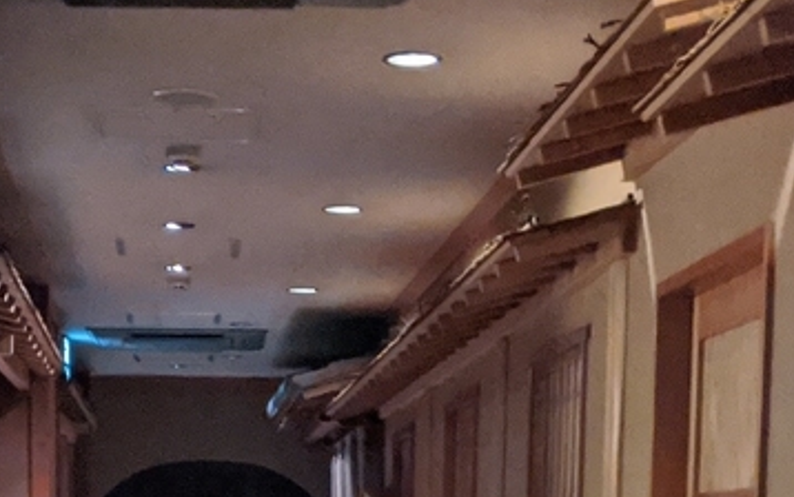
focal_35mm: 96
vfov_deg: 12.7
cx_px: 222
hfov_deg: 21.5
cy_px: 819
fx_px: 2078
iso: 1620
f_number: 1.73
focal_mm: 4.38
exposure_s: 1/120
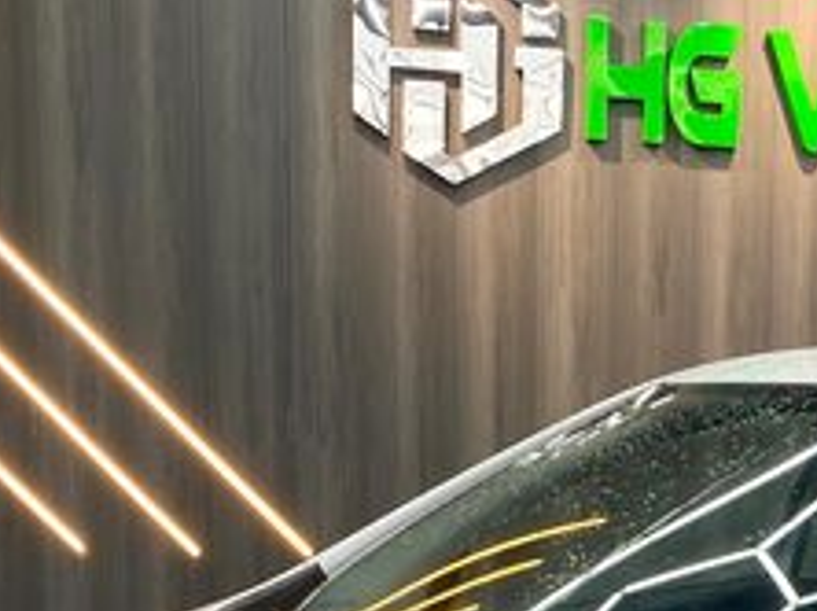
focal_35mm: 95
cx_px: 821
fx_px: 2240
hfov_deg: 20.0
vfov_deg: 14.6
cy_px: 876
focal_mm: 4.25
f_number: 1.8
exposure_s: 1/136
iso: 32
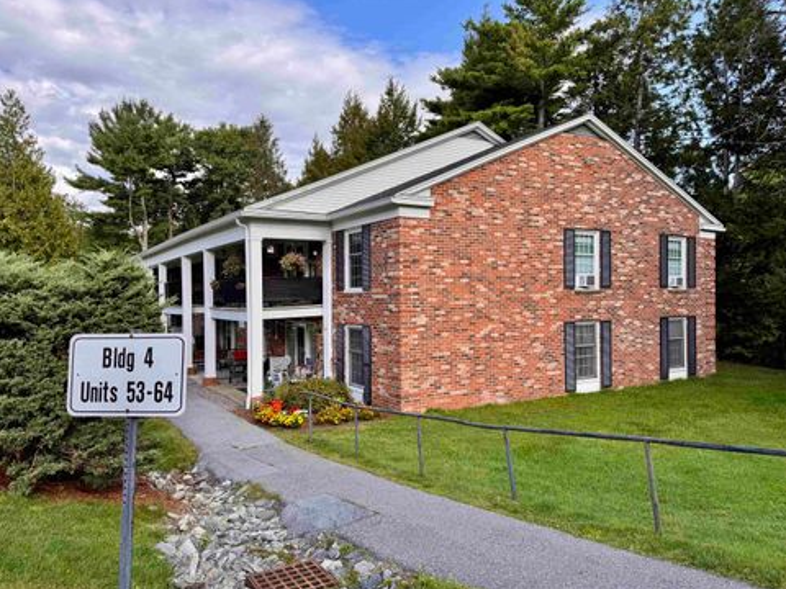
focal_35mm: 25
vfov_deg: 54.9
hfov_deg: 69.4
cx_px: 382
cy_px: 300
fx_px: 568
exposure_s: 1/1261
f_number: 1.78
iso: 80
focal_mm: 6.76
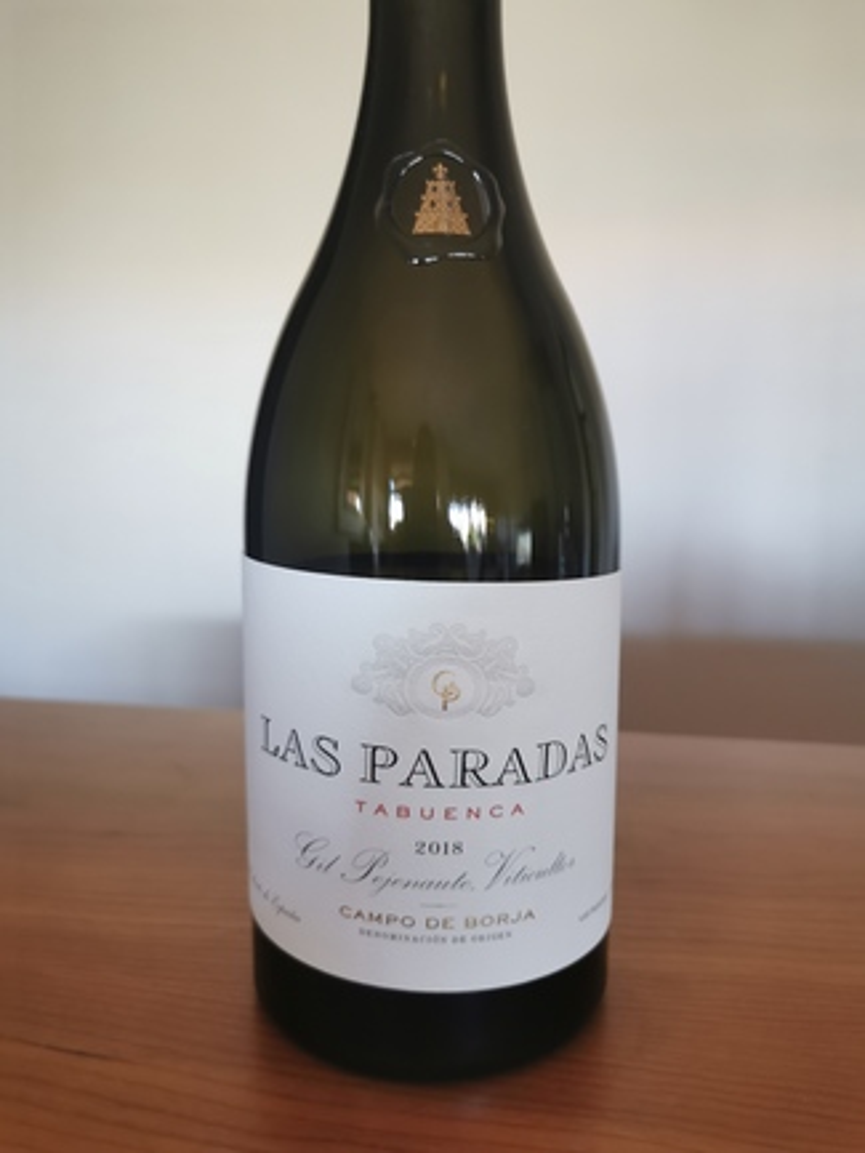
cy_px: 576
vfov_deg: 65.3
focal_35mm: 27
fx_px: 899
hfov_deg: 51.4
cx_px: 432
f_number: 1.8
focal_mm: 5.58
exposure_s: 1/33.3
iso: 320
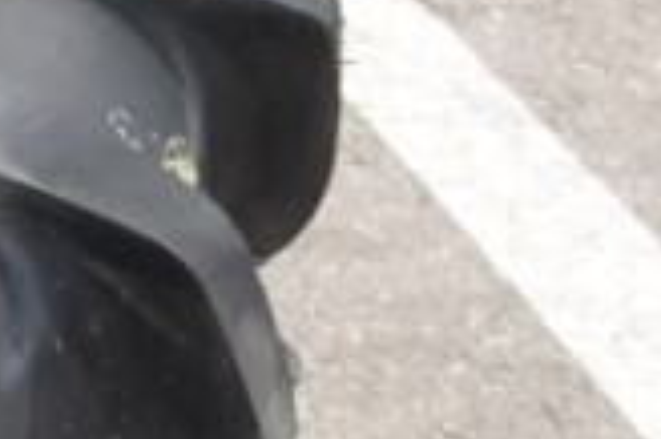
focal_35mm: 233
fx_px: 4274
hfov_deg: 7.6
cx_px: -1443
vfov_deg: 5.9
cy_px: 455
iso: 100
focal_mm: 22
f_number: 6.3
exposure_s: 1/200
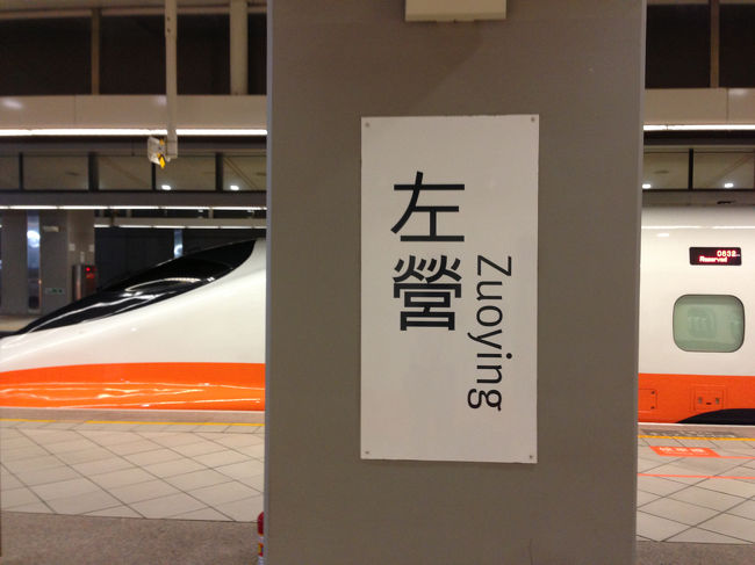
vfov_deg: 42.9
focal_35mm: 33
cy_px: 282
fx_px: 719
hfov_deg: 55.4
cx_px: 378
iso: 160
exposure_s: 1/20
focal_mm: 4.13
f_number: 2.4
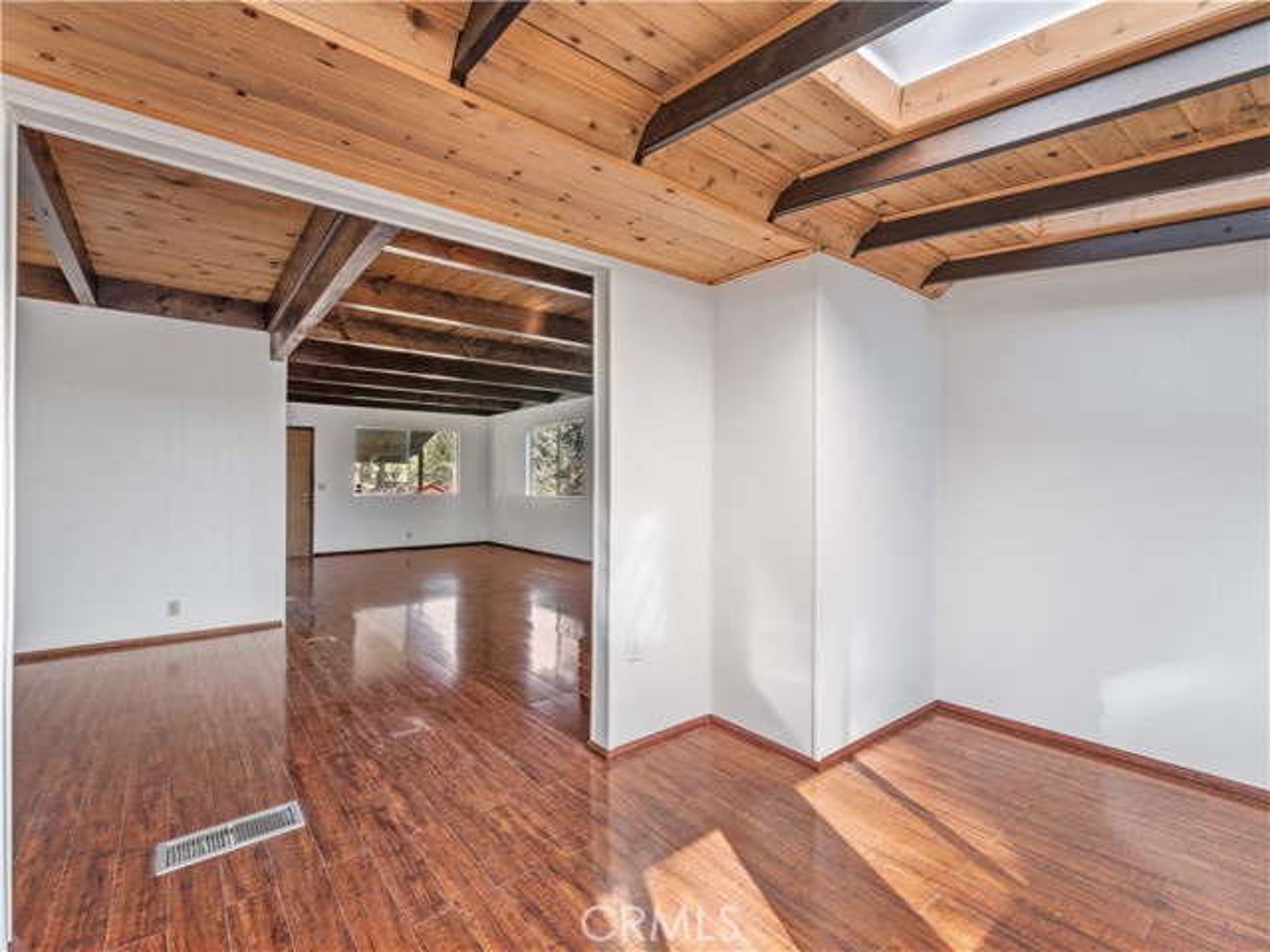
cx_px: 635
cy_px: 476
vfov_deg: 78.1
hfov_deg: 94.5
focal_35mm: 16
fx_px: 587
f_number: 11
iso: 500
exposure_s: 1/5
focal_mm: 20
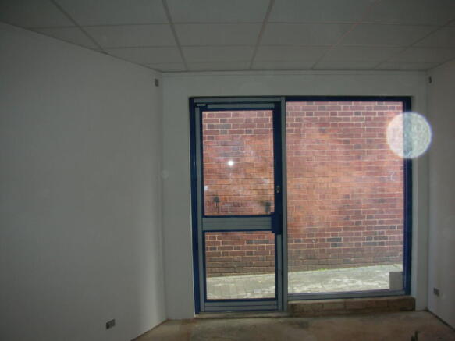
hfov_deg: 52.6
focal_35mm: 35
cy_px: 170
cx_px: 228
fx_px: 460
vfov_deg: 40.7
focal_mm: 5.8
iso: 50
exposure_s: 1/30
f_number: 3
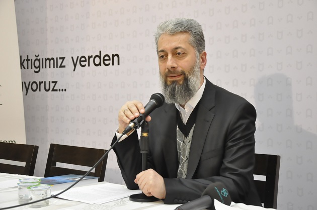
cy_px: 105
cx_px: 158
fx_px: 554
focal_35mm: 63
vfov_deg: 21.5
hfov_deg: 31.9
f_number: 5.6
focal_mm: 42
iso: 3200
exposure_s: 1/125
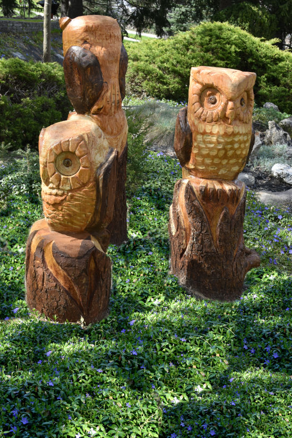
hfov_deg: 25.8
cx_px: 146
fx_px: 639
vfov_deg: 37.9
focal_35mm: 52
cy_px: 219
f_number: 8
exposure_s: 1/250
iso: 320
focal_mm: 35
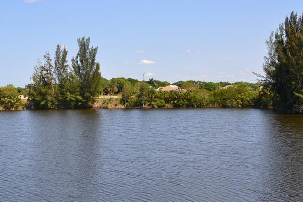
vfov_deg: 25.9
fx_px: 438
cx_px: 75
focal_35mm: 52
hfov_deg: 37.3
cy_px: 127
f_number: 11
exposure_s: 1/400
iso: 400
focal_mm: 22
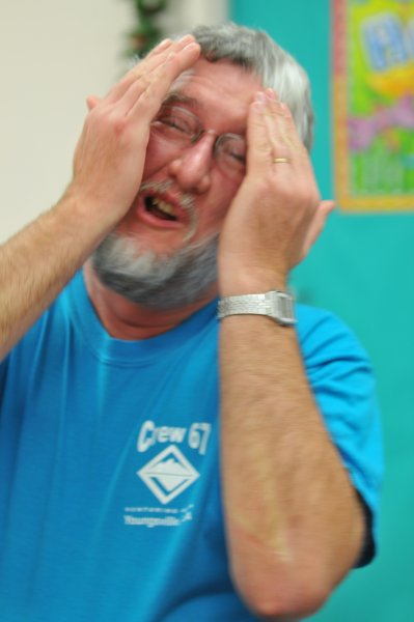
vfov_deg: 19.5
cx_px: 207
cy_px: 311
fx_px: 1814
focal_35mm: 105
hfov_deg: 13.0
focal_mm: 70
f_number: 2.8
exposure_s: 1/60
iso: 320
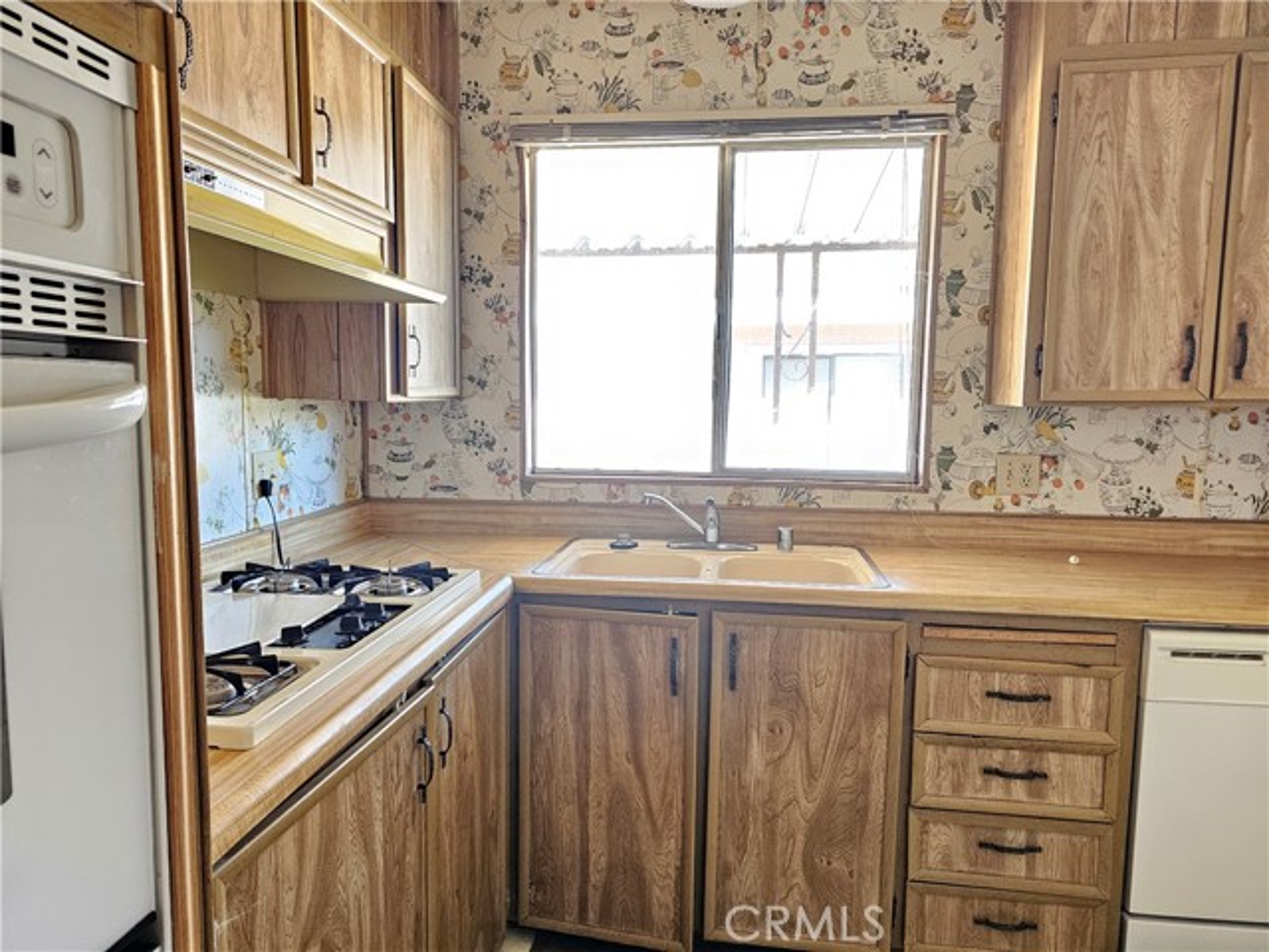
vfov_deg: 58.9
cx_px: 634
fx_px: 843
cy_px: 476
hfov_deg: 73.9
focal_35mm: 23
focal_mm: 6.3
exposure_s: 1/120
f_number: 1.7
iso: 800
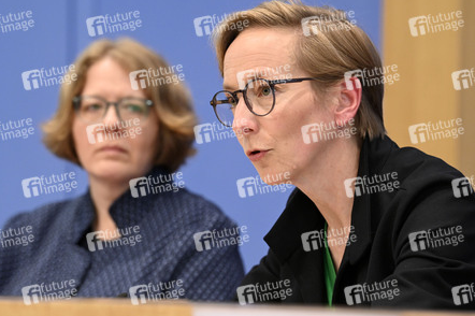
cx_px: 236
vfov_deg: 6.7
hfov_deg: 10.1
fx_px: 2690
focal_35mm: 204
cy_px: 158
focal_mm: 200
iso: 4000
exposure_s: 1/400
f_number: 6.3
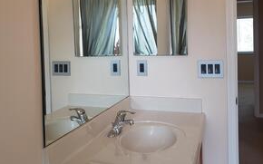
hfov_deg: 51.5
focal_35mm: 38
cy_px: 56
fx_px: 272
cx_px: 122
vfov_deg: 33.3
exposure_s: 1/60
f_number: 2.4
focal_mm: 4.3
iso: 160
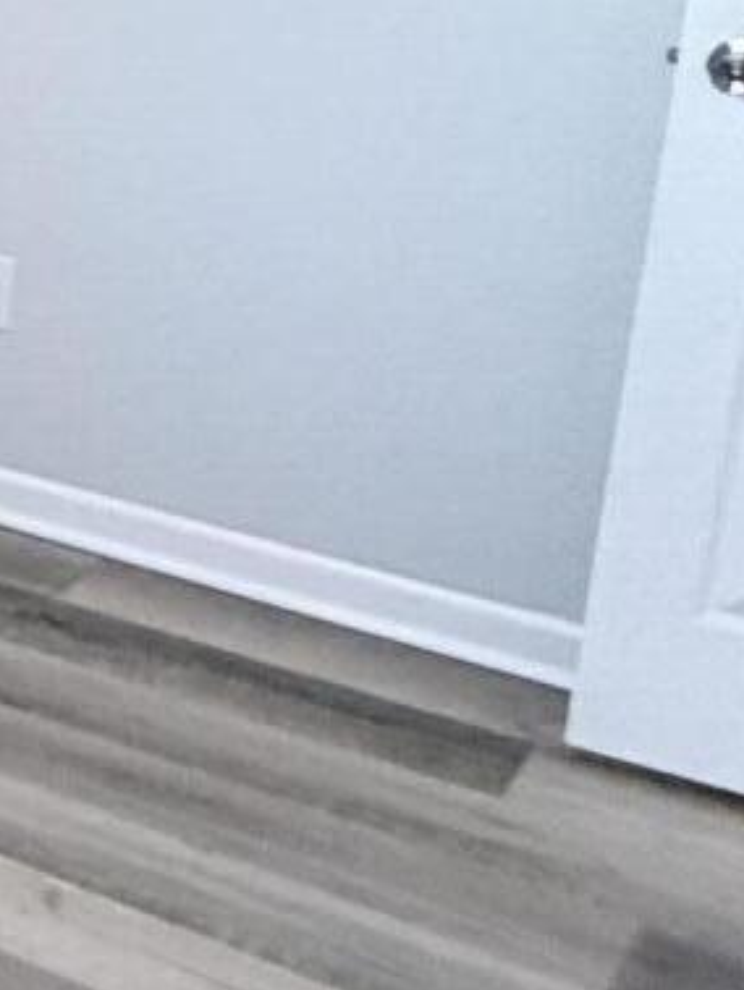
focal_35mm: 74
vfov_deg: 25.6
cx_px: -1056
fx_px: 2118
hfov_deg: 13.9
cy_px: 139
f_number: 2.2
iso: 400
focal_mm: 2.22
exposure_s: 1/60
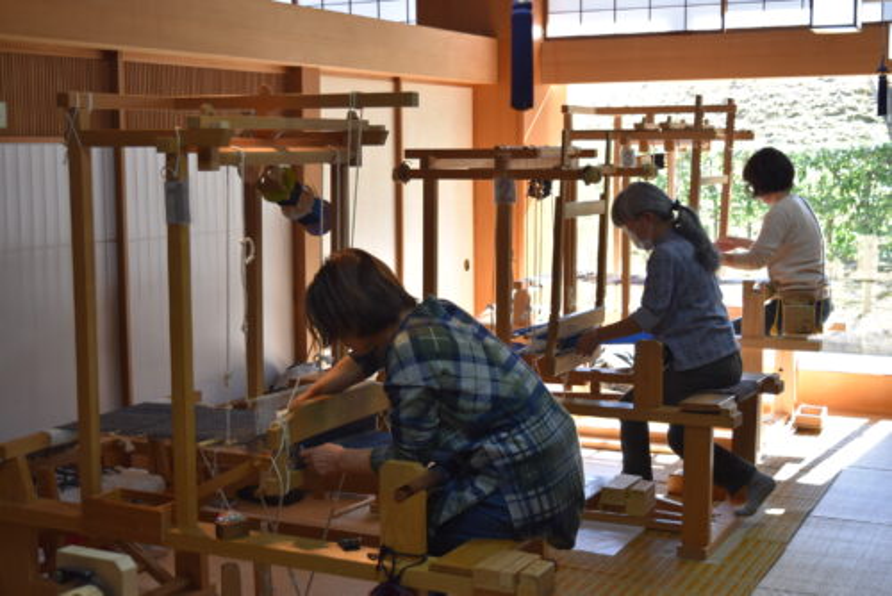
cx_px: 446
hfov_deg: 37.8
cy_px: 298
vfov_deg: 25.8
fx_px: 1302
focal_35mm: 52
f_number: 4.5
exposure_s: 1/60
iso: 400
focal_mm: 35
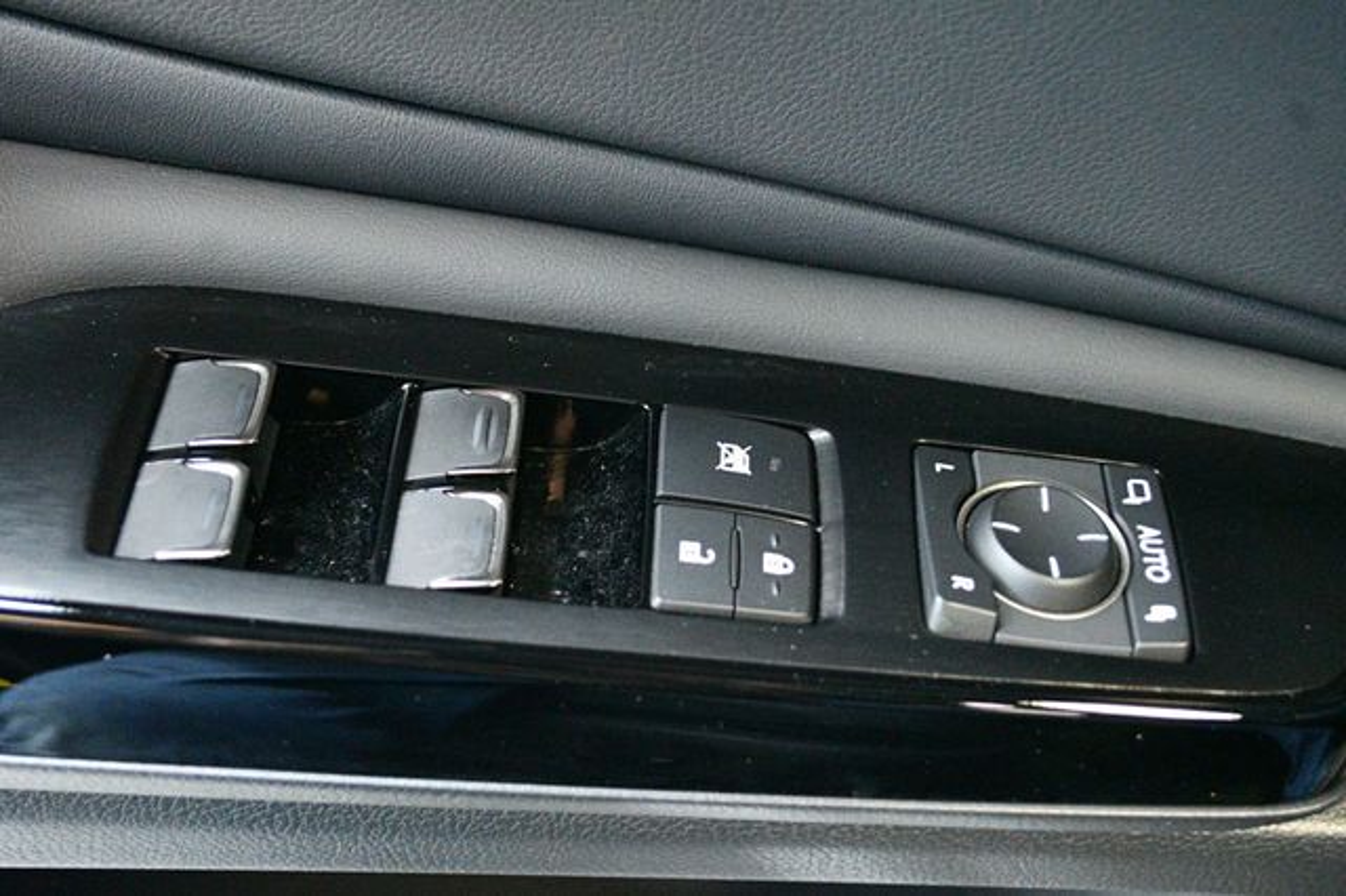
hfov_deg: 41.1
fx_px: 1794
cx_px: 673
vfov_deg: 28.0
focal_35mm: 48
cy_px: 448
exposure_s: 1/30
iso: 12800
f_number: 4.8
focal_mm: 32
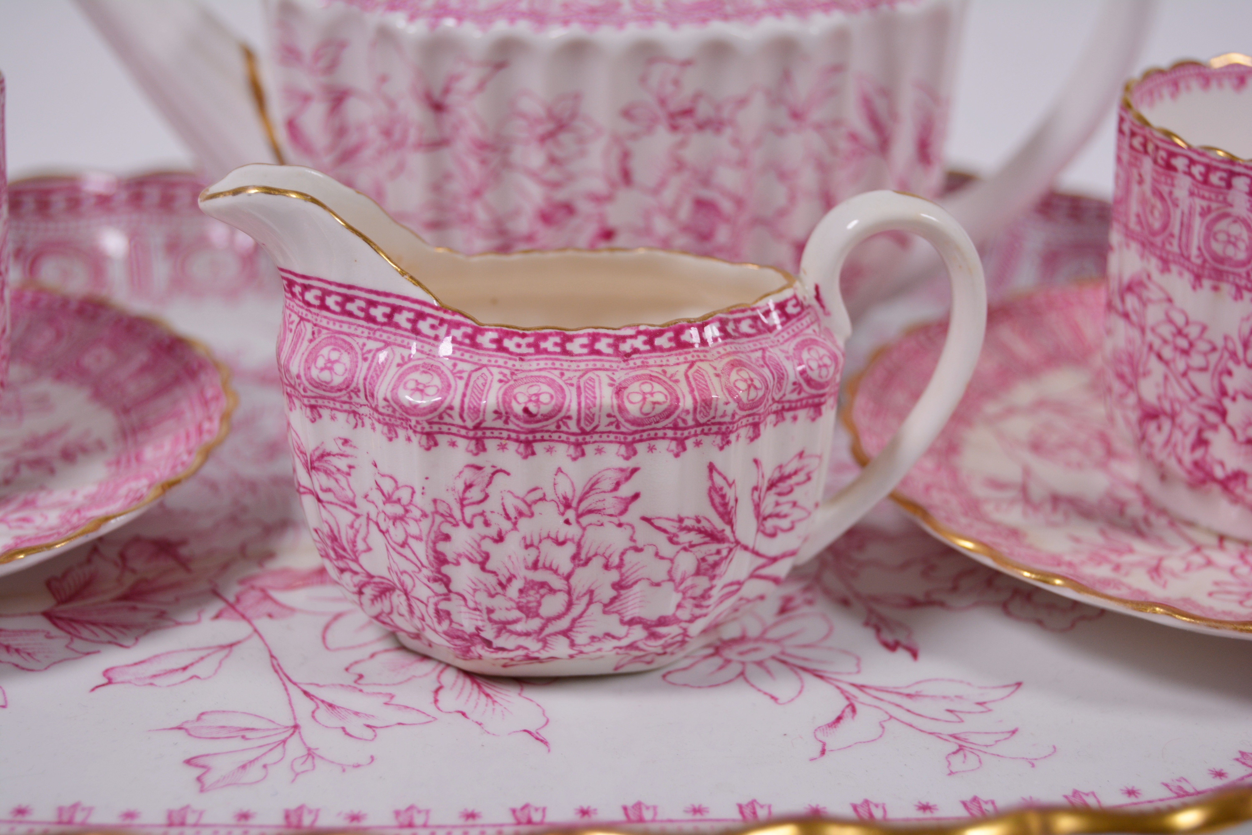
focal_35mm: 72
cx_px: 626
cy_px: 418
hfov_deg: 28.1
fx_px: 2504
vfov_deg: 18.9
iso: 200
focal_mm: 48
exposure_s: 1/160
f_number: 6.3
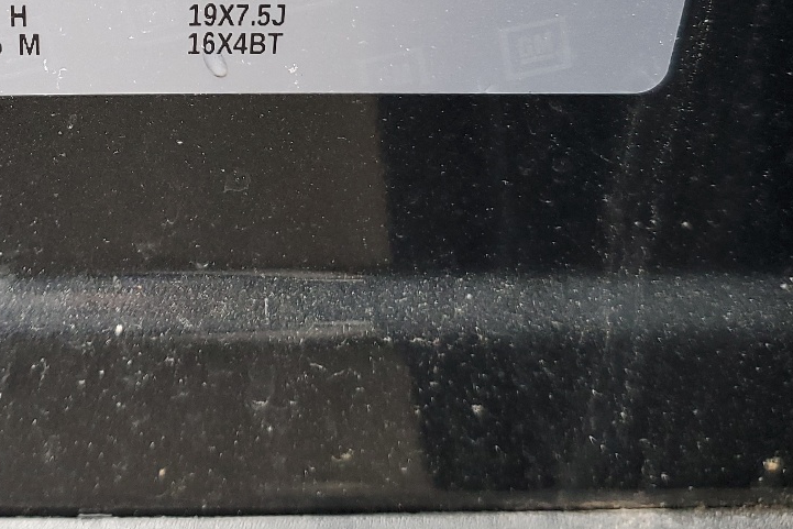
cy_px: -64
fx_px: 1322
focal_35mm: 60
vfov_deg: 21.4
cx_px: 199
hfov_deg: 32.8
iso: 92
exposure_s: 1/60.2
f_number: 1.5
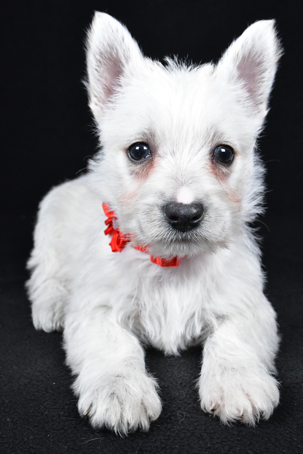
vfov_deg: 46.4
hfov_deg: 31.9
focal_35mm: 42
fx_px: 530
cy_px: 227
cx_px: 152
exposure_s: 1/800
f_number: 9
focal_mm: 28
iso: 6400
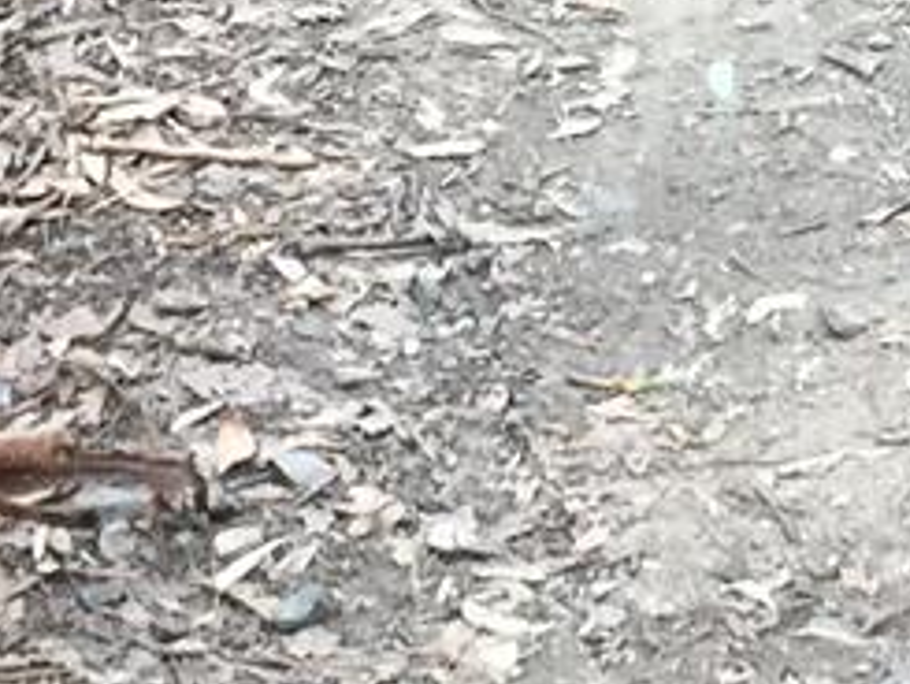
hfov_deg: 10.0
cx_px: 1170
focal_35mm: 193
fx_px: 5076
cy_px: -190
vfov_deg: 7.6
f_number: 2.2
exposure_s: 1/33
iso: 40
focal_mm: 4.15
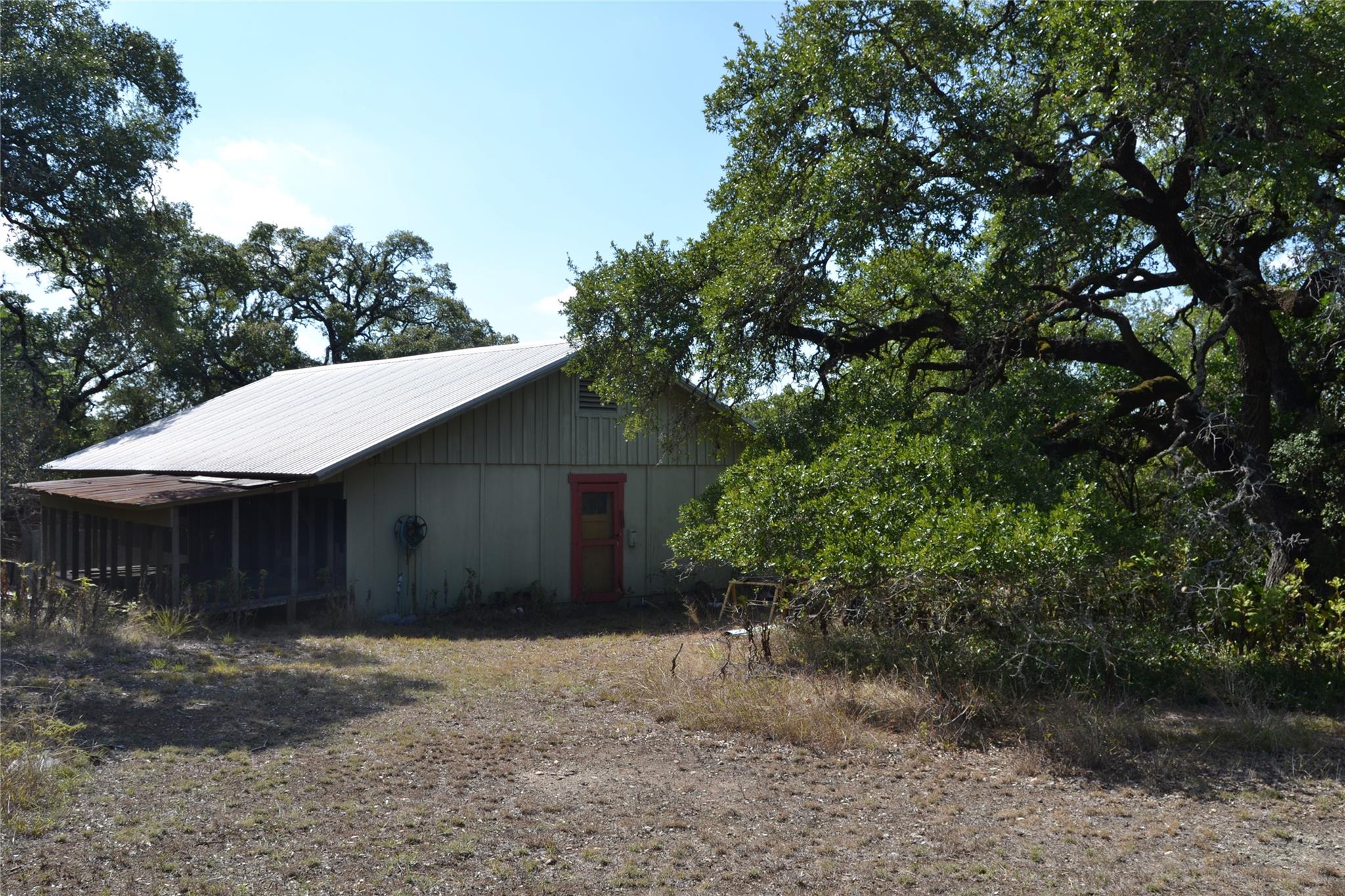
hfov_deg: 57.2
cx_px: 672
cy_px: 448
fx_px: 1233
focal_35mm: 33
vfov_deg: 40.0
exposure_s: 1/250
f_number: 8
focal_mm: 22
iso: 100
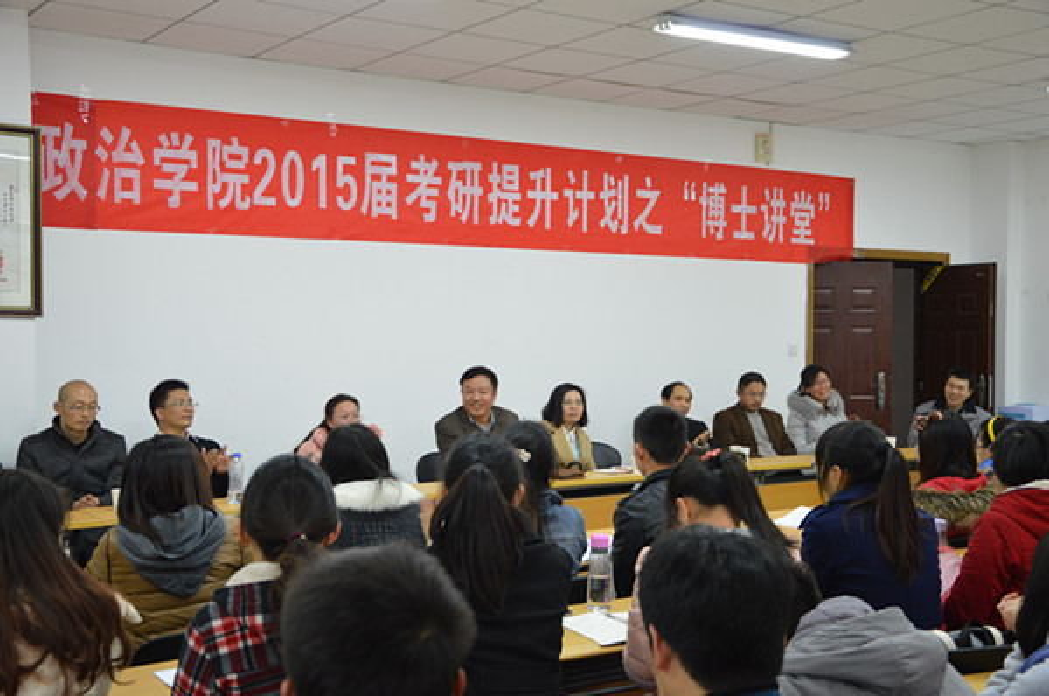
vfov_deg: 31.8
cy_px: 348
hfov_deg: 46.5
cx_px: 524
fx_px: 1222
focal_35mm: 42
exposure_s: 1/20
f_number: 4
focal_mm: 28
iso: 400
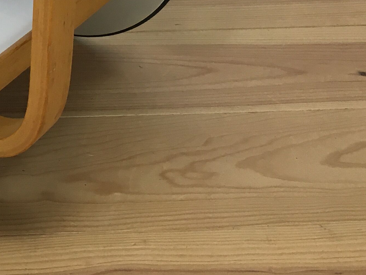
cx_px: -155
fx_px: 931
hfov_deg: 19.8
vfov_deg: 15.5
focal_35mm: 88
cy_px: -138
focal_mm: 4.15
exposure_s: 1/33
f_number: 2.2
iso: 32
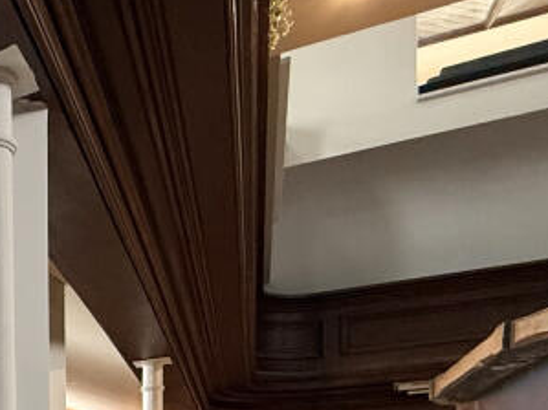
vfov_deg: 25.6
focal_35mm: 48
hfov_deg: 28.3
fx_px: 760
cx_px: -246
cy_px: 547
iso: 200
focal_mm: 2.22
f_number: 2.2
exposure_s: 1/50
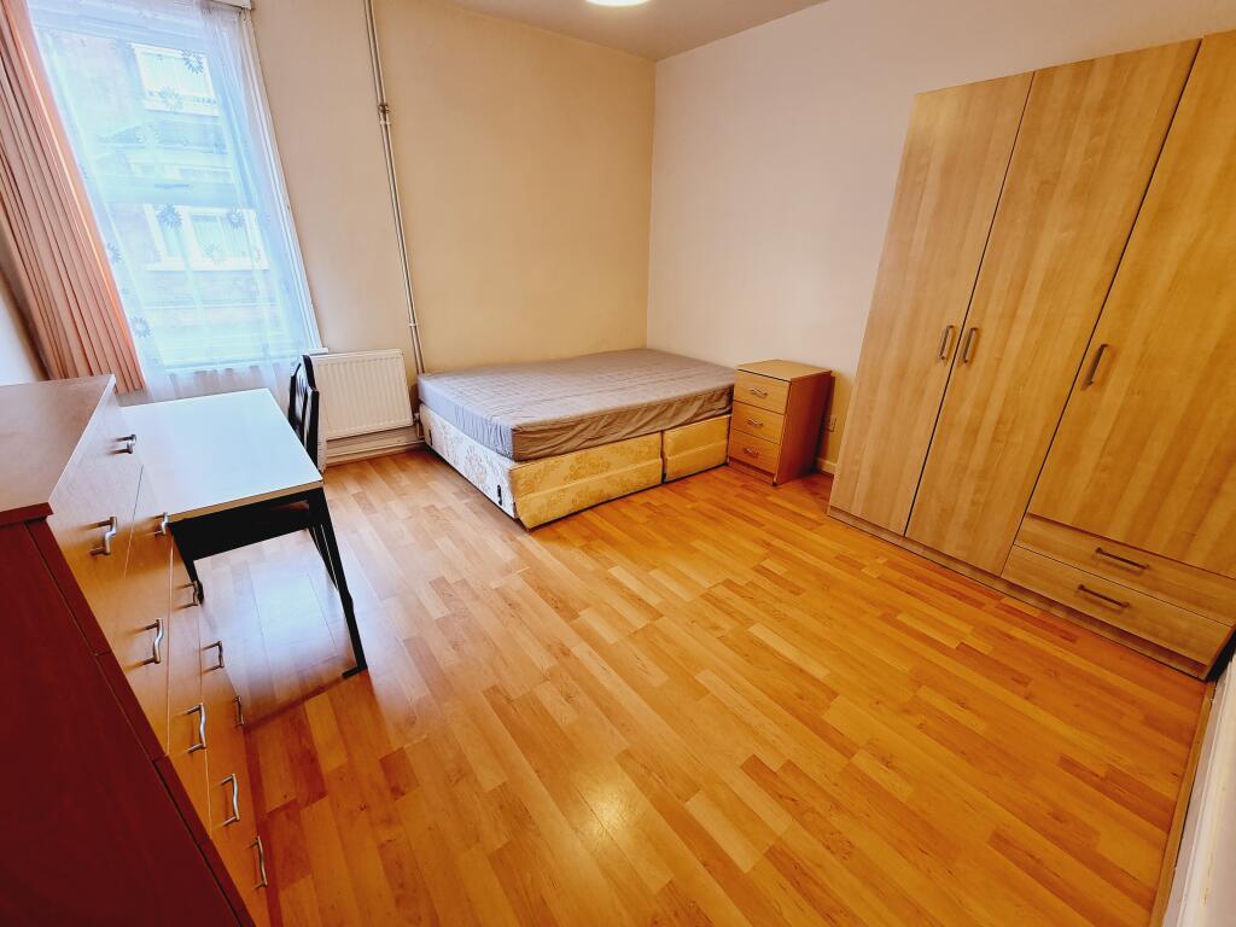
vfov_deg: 89.9
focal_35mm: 13
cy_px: 464
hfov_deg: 106.2
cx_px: 618
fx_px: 464
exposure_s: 1/50
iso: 125
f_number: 2.2
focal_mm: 2.2
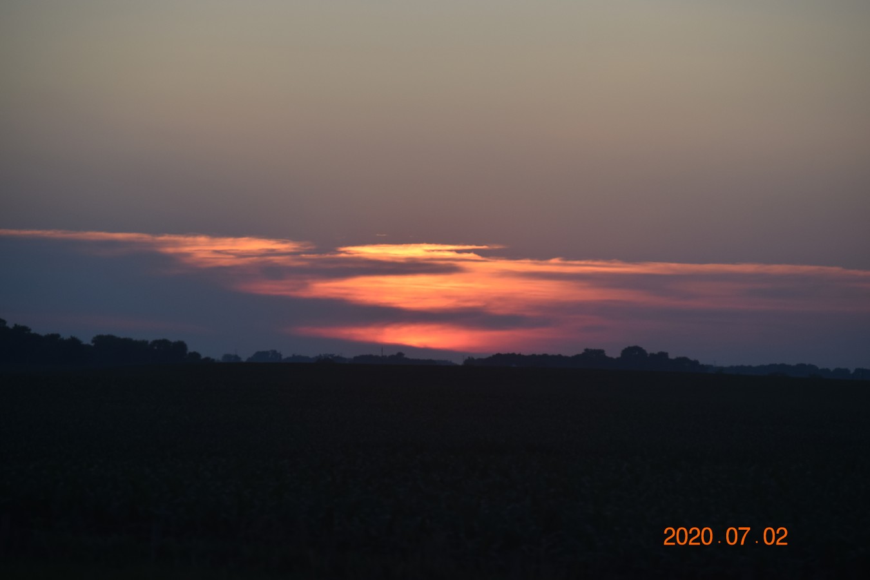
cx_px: 435
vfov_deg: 7.0
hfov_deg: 10.5
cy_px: 290
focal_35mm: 195
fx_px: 4712
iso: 400
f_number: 5.6
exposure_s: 1/500
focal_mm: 130
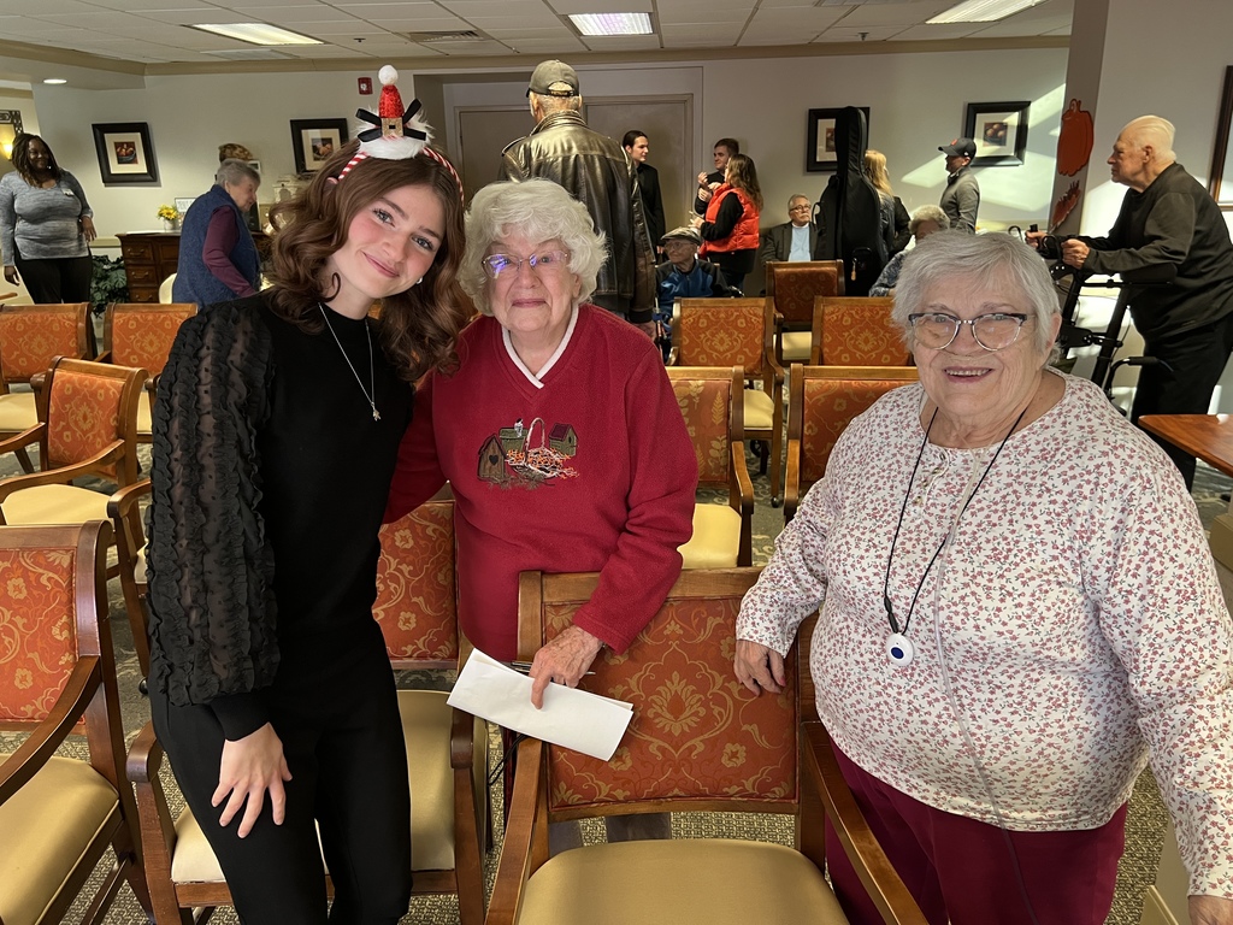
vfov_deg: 53.1
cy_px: 462
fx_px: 926
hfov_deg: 67.3
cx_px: 616
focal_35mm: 26
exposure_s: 1/60
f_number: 1.5
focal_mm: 5.7
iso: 200
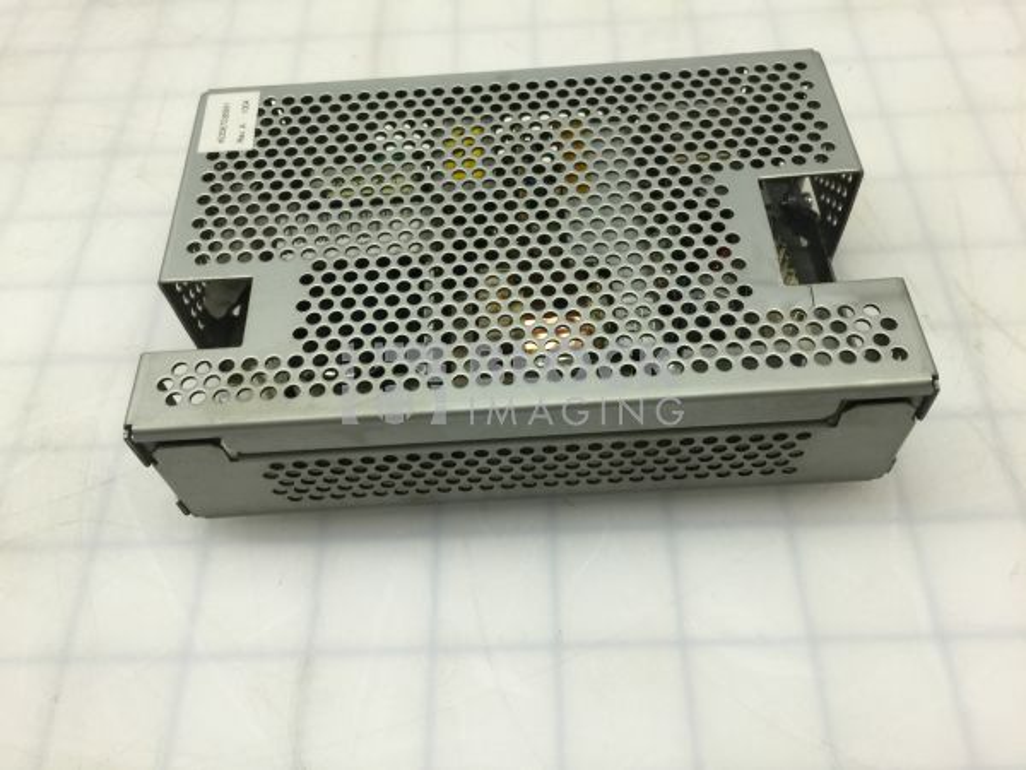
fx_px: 860
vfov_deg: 48.2
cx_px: 513
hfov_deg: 61.7
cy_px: 385
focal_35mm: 29
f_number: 2.2
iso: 32
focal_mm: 4.15
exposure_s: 1/15
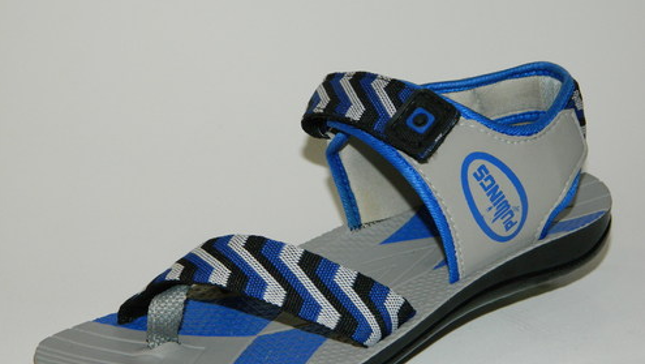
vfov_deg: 15.7
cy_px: 212
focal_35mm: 77
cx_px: 322
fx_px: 1318
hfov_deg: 27.5
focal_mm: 12.6
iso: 200
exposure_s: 1/50
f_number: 4
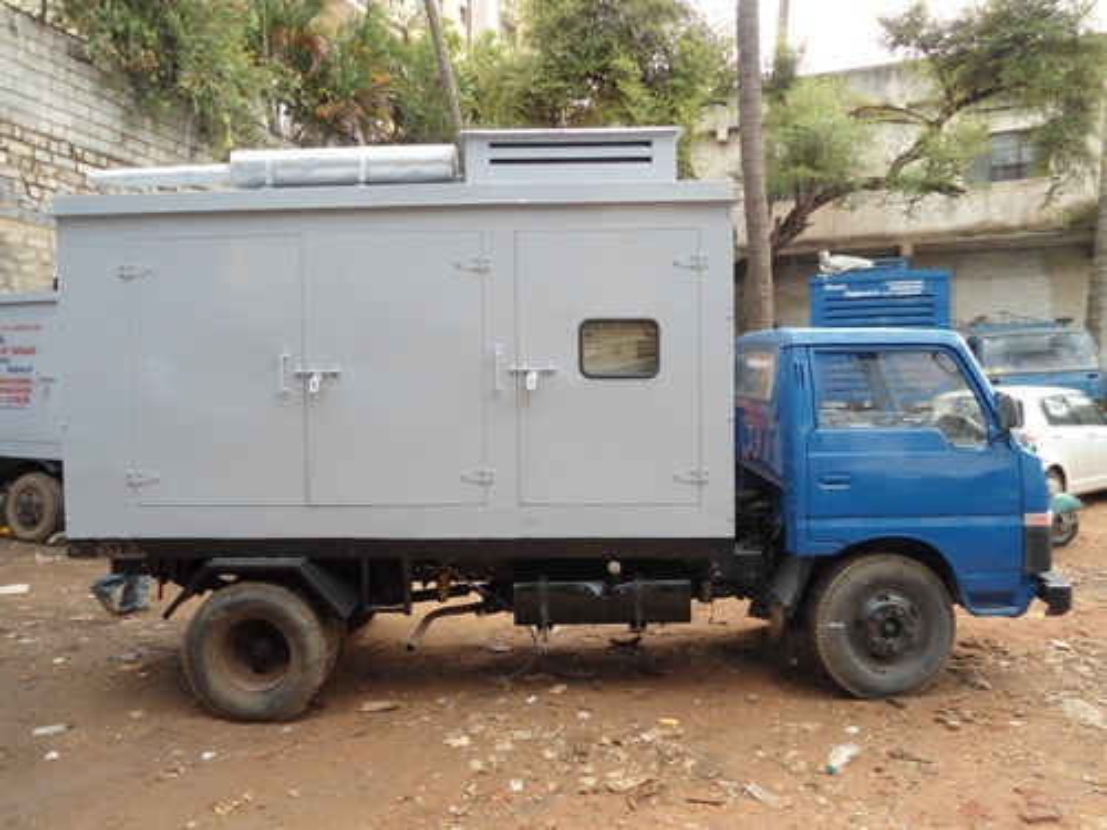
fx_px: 831
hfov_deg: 67.3
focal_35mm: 26
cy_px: 415
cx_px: 554
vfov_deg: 53.1
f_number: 2.8
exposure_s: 1/250
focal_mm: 4.7
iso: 100
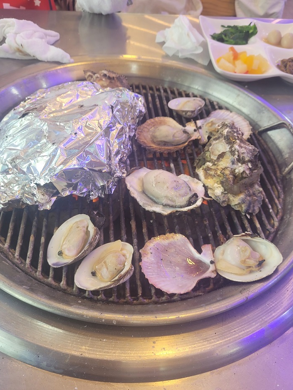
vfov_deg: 65.3
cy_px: 196
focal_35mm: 27
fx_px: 304
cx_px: 143
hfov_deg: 51.4
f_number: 1.8
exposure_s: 1/120
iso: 50
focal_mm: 5.4
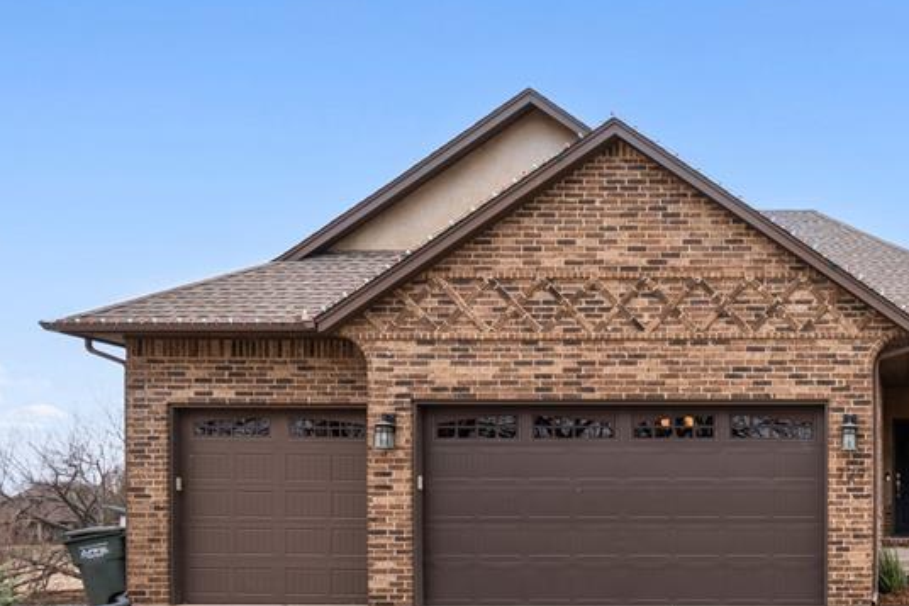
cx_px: 828
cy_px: 531
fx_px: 1060
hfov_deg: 42.4
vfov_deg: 30.6
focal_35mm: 42
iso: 200
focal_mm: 22
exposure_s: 1/160
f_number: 7.1
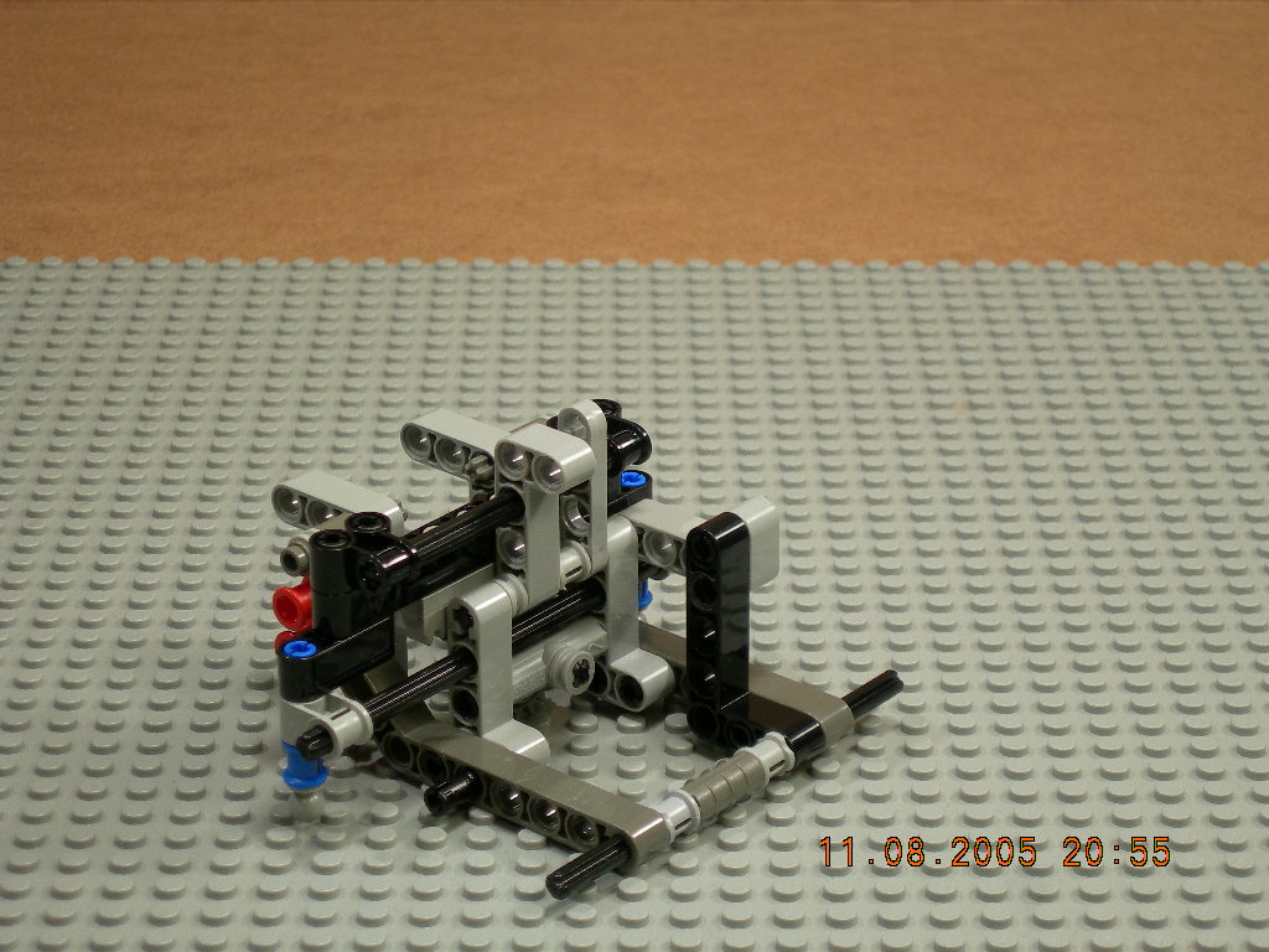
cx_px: 634
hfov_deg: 17.3
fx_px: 4179
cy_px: 476
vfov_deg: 13.0
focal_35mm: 114
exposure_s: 1/8.7
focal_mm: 23.4
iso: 50
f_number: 4.9
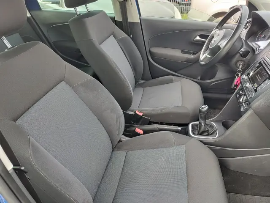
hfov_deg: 73.9
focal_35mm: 23
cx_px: 135
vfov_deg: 58.9
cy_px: 102
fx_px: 179
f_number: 1.8
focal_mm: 5.56
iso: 129
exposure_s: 1/100
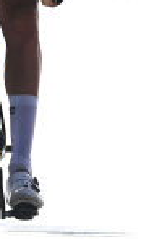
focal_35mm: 2015
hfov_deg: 0.7
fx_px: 13782
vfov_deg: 1.0
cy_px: -246
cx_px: -484
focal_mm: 300
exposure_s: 1/5000
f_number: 3.5
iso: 400
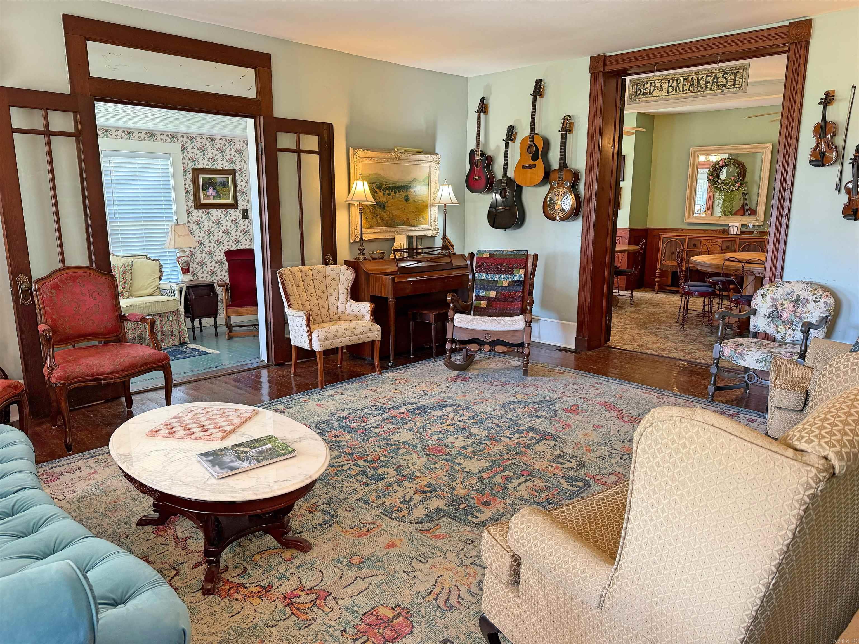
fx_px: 596
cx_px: 430
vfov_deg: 56.8
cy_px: 322
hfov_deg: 71.6
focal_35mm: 24
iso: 200
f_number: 1.78
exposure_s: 1/60
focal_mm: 6.76
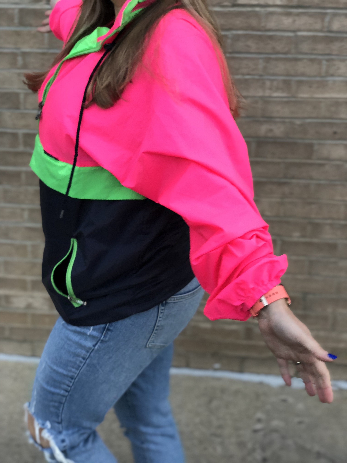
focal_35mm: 52
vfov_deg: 36.8
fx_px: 695
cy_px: 232
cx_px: 174
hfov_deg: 28.0
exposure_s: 1/60
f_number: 2.4
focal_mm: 6
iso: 50
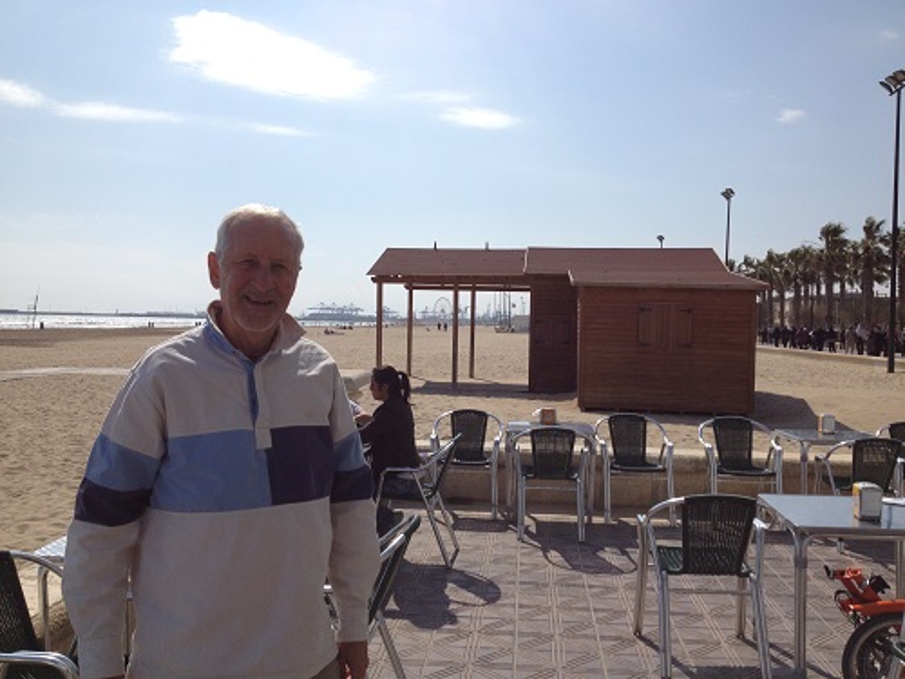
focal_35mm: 35
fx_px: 915
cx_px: 452
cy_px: 340
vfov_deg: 40.7
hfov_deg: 52.6
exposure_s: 1/3953
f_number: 2.4
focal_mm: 4.28
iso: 50
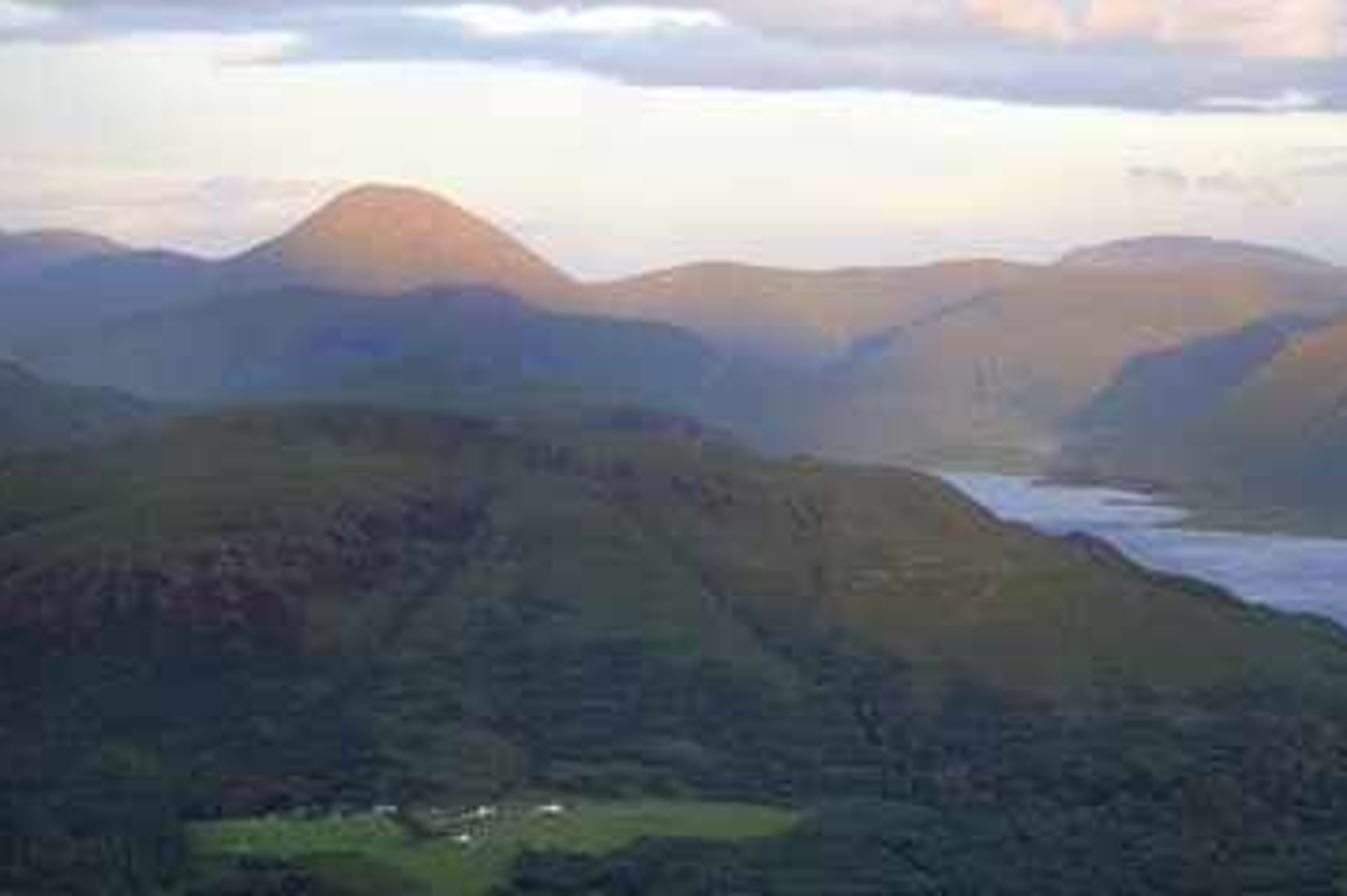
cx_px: 769
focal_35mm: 96
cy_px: 461
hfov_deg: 21.2
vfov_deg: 14.2
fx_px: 3590
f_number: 3.2
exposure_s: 1/500
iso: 400
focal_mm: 82
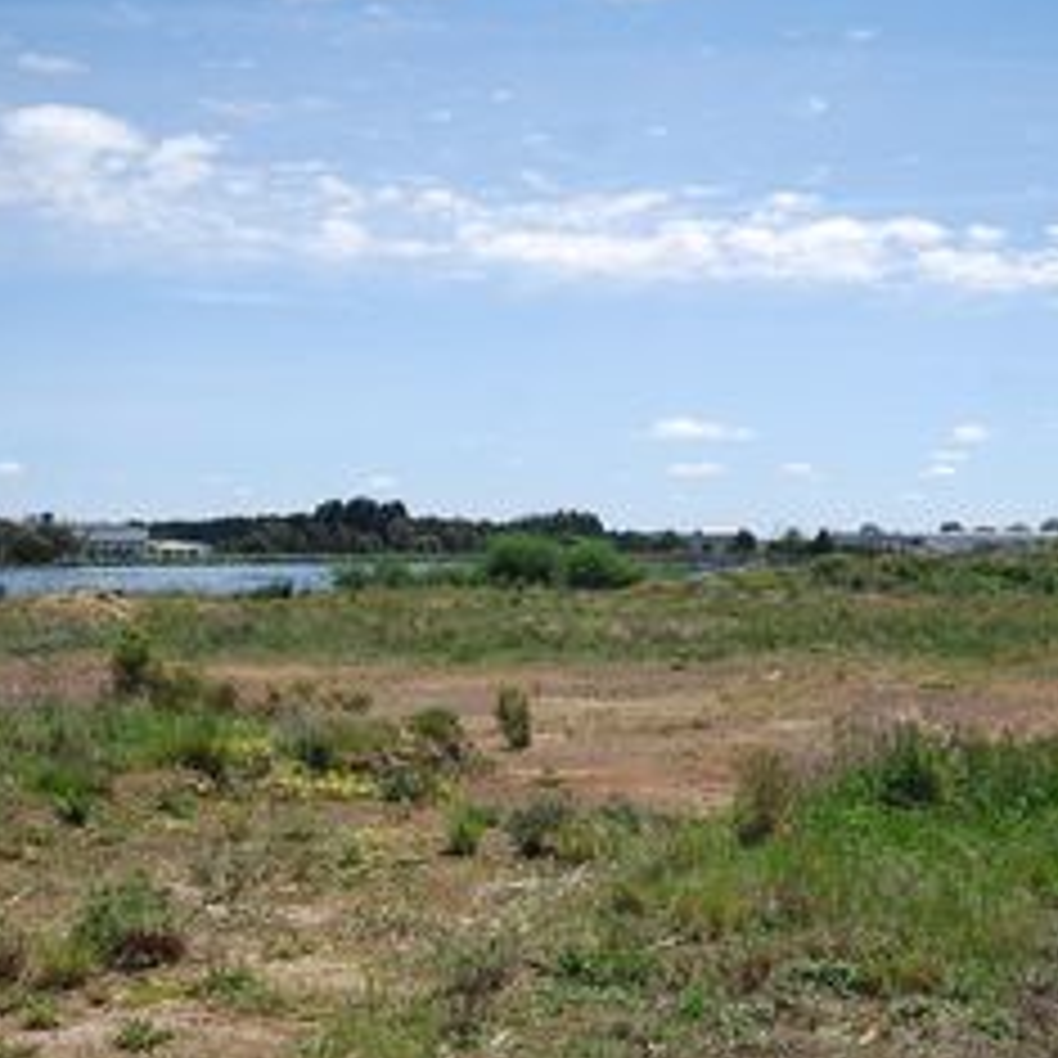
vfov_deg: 33.4
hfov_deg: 33.4
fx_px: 1764
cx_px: 536
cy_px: 520
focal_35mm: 51
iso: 100
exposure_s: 1/250
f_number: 8
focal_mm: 20
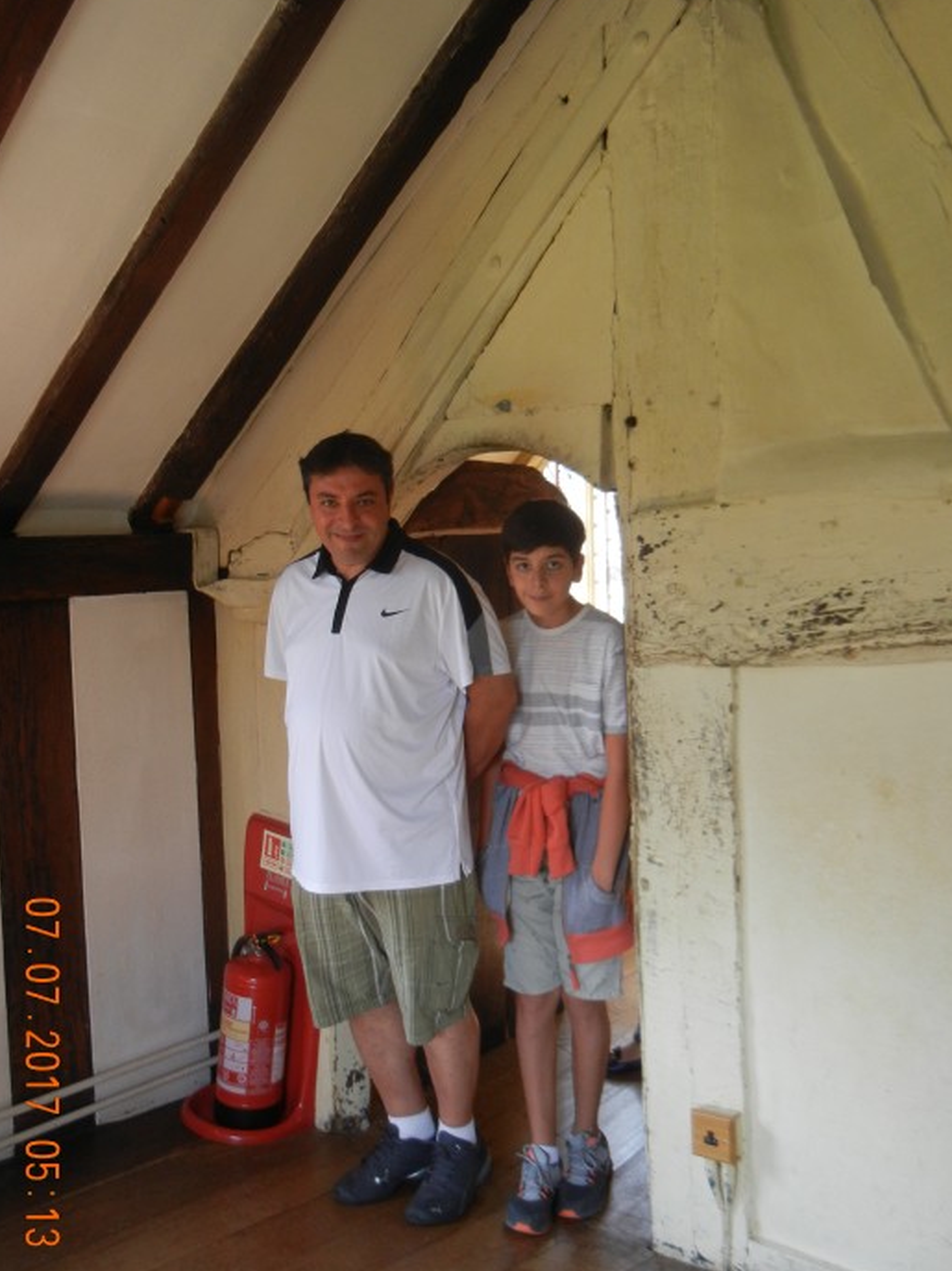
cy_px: 623
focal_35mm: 38
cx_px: 464
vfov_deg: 49.0
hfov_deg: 37.7
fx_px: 1394
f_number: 3.6
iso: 213
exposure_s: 1/30
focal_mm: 6.2
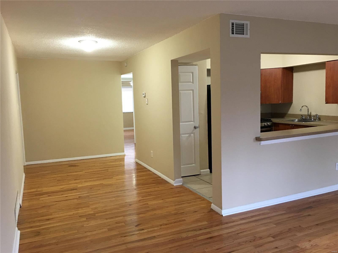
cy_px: 126
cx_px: 169
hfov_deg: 61.7
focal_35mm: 29
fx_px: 283
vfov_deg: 48.2
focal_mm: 4.15
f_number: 2.2
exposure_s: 1/15
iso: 100
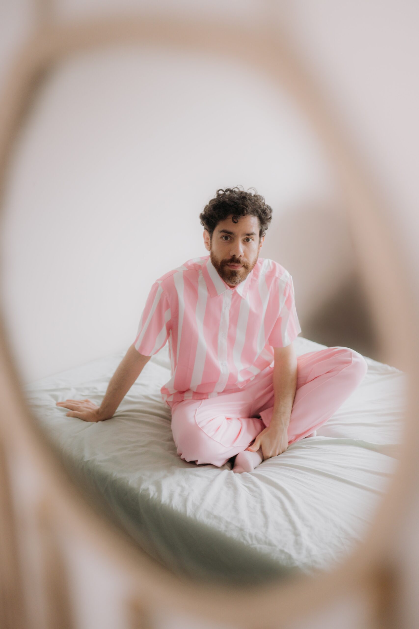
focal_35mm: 50
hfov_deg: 27.0
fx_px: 873
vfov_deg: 39.6
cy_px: 314
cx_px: 210
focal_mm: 50
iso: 1000
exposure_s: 1/80
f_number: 1.8
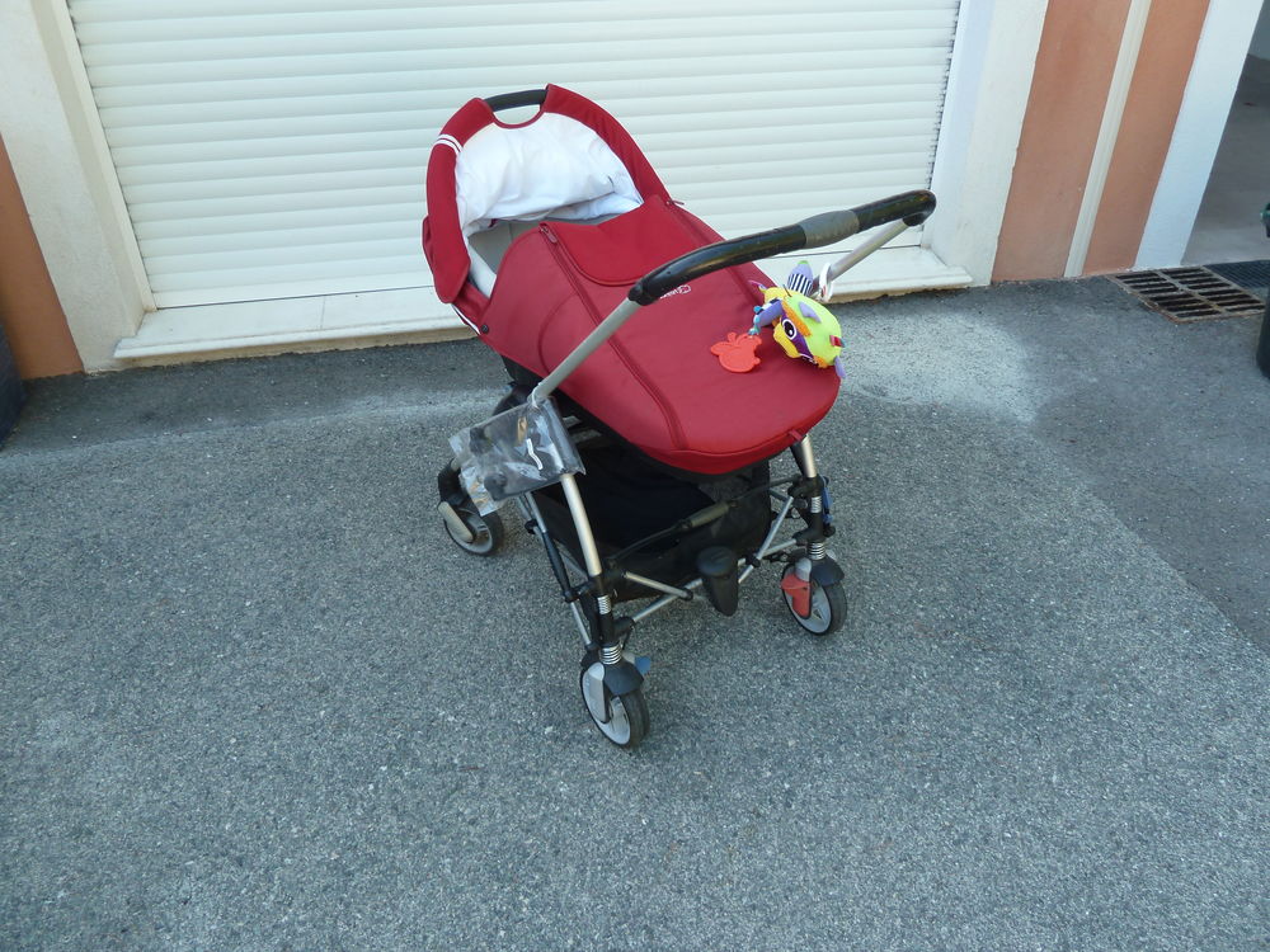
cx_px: 635
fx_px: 917
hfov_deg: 69.4
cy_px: 476
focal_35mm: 25
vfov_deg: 54.9
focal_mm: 4.1
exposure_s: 1/60
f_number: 3.3
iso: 80
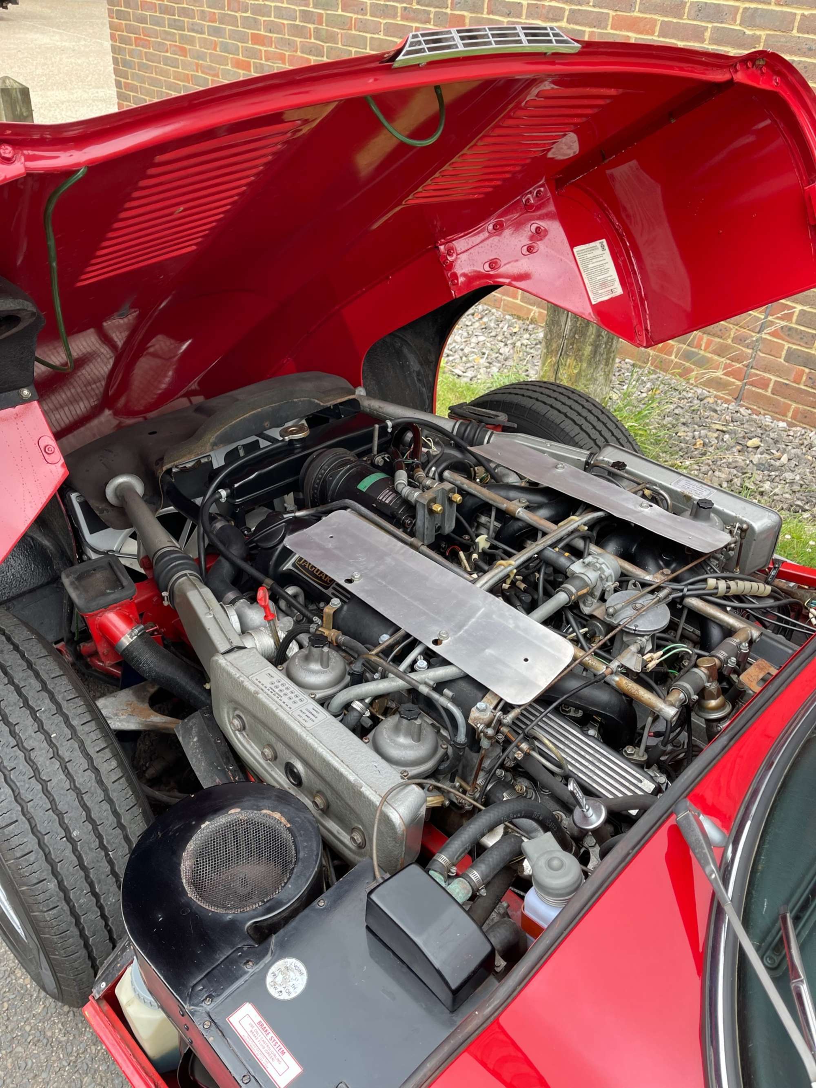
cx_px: 408
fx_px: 817
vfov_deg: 67.3
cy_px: 544
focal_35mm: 26
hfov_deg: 53.1
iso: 32
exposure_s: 1/297
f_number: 1.6
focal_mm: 5.1
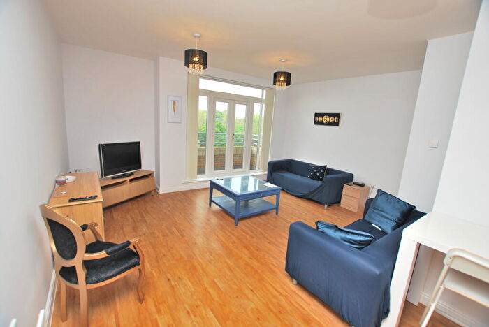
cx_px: 244
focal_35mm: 15
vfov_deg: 77.4
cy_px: 164
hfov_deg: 100.3
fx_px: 204
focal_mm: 10
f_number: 4
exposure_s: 1/60
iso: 100
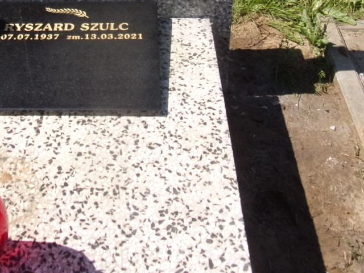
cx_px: 110
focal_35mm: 54
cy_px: -20
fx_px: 568
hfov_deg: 35.1
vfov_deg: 25.3
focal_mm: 4.3
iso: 80
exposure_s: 1/1000
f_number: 3.3
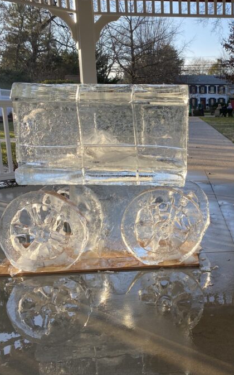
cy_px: 203
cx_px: 223
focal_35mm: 42
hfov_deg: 28.9
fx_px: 429
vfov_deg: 47.1
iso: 32
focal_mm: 4.25
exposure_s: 1/591
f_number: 1.8
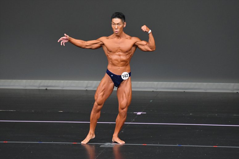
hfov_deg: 6.0
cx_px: 120
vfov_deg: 4.0
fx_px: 2289
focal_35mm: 345
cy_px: 80
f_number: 5.6
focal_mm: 230
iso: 4000
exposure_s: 1/400
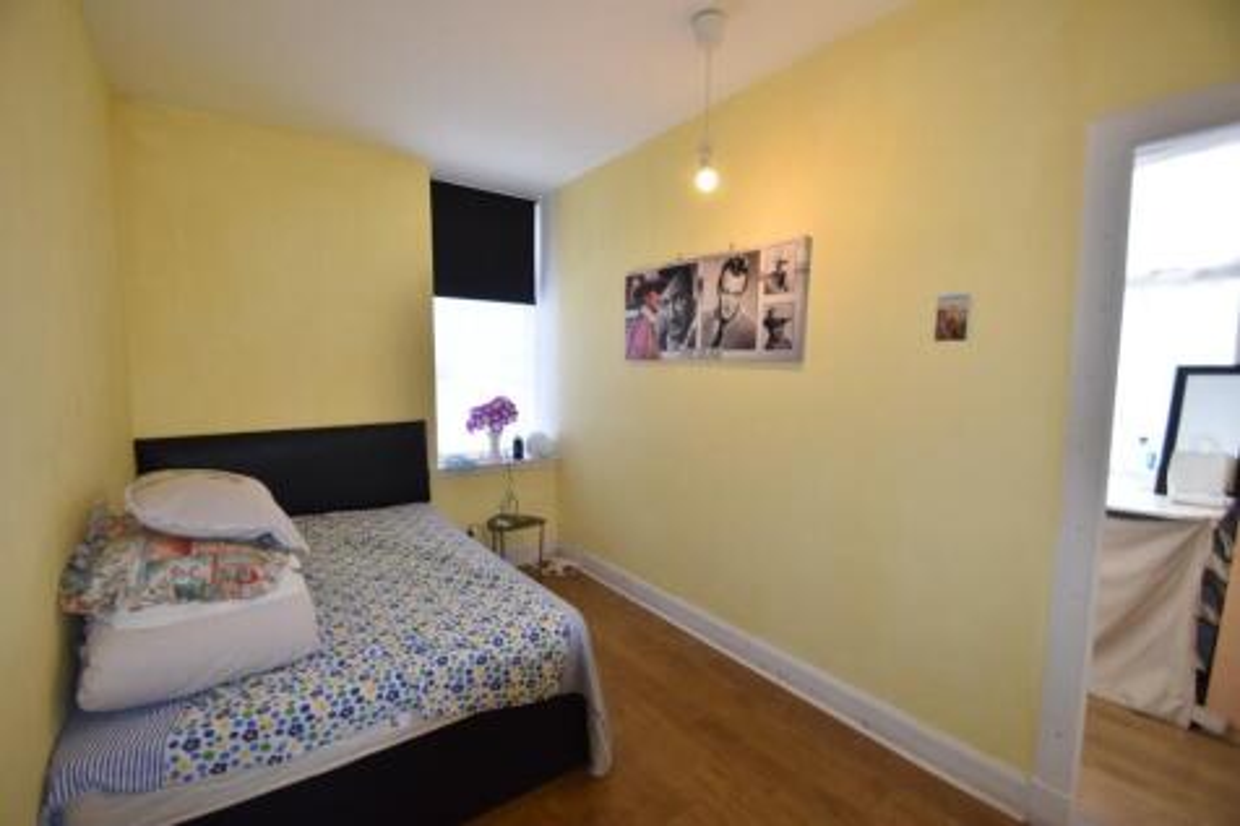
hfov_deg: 100.4
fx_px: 516
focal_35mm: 15
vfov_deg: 77.3
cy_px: 413
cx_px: 620
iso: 450
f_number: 4.5
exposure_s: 1/60
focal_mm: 10
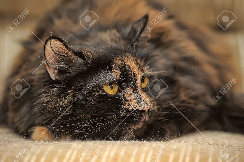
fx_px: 1355
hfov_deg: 10.3
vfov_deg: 6.9
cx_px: 122
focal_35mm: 200
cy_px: 81
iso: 1000
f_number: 8
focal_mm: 200
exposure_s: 1/250
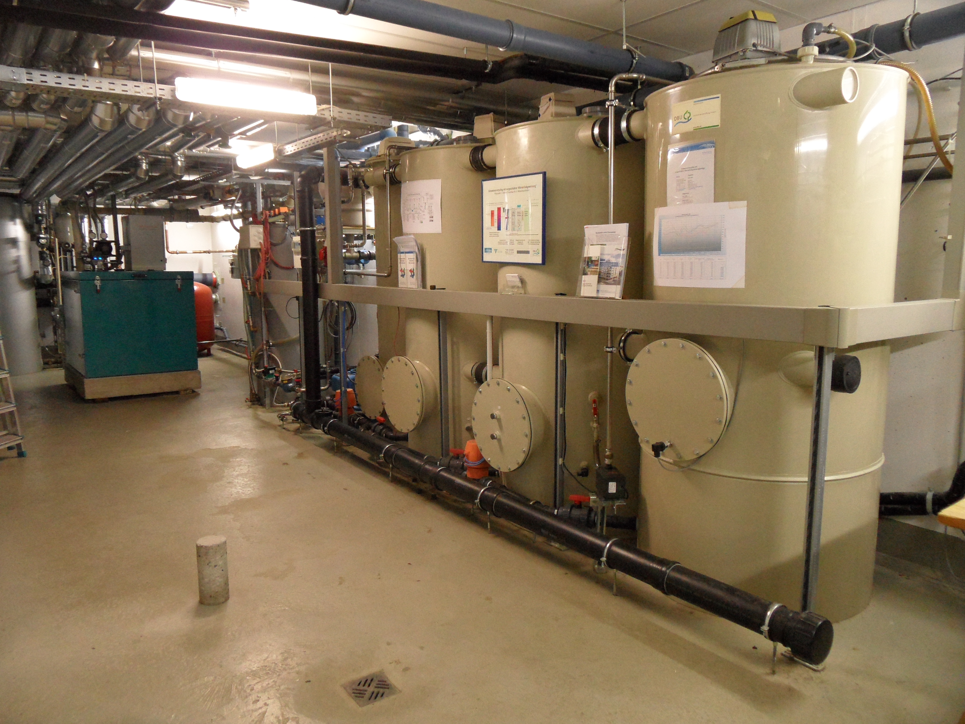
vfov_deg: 56.8
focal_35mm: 24
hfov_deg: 71.6
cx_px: 482
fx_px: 669
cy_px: 362
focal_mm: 3.9
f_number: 3.2
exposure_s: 1/15
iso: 320
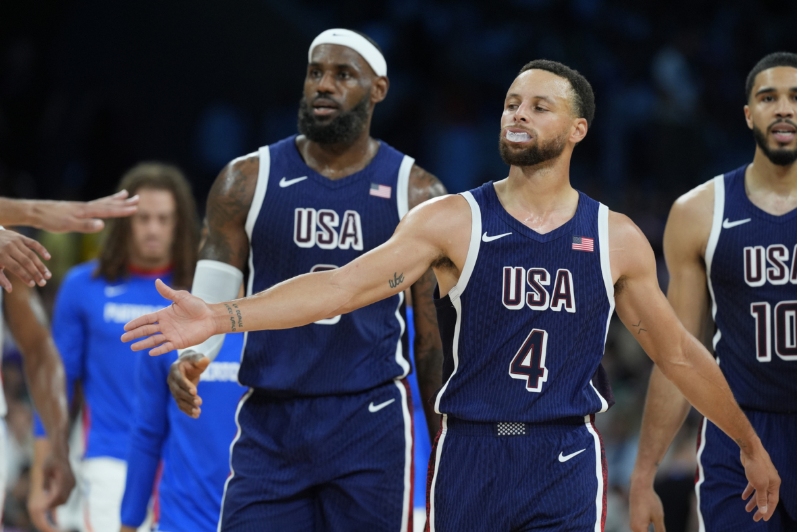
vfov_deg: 4.6
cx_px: 398
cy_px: 266
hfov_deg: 6.9
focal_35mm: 300
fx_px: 6642
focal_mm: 300
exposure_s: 1/1250
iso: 2500
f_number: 4
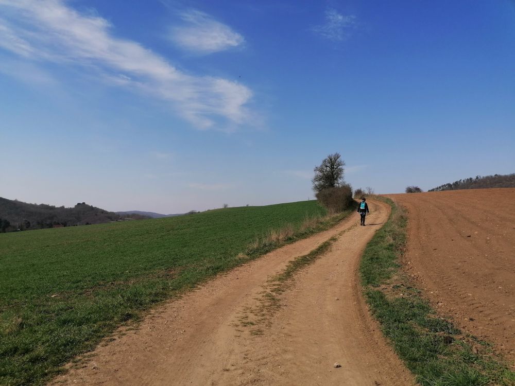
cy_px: 193
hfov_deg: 65.3
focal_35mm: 27
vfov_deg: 51.4
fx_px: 402
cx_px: 258
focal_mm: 4.75
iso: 50
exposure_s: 1/1721
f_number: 1.8
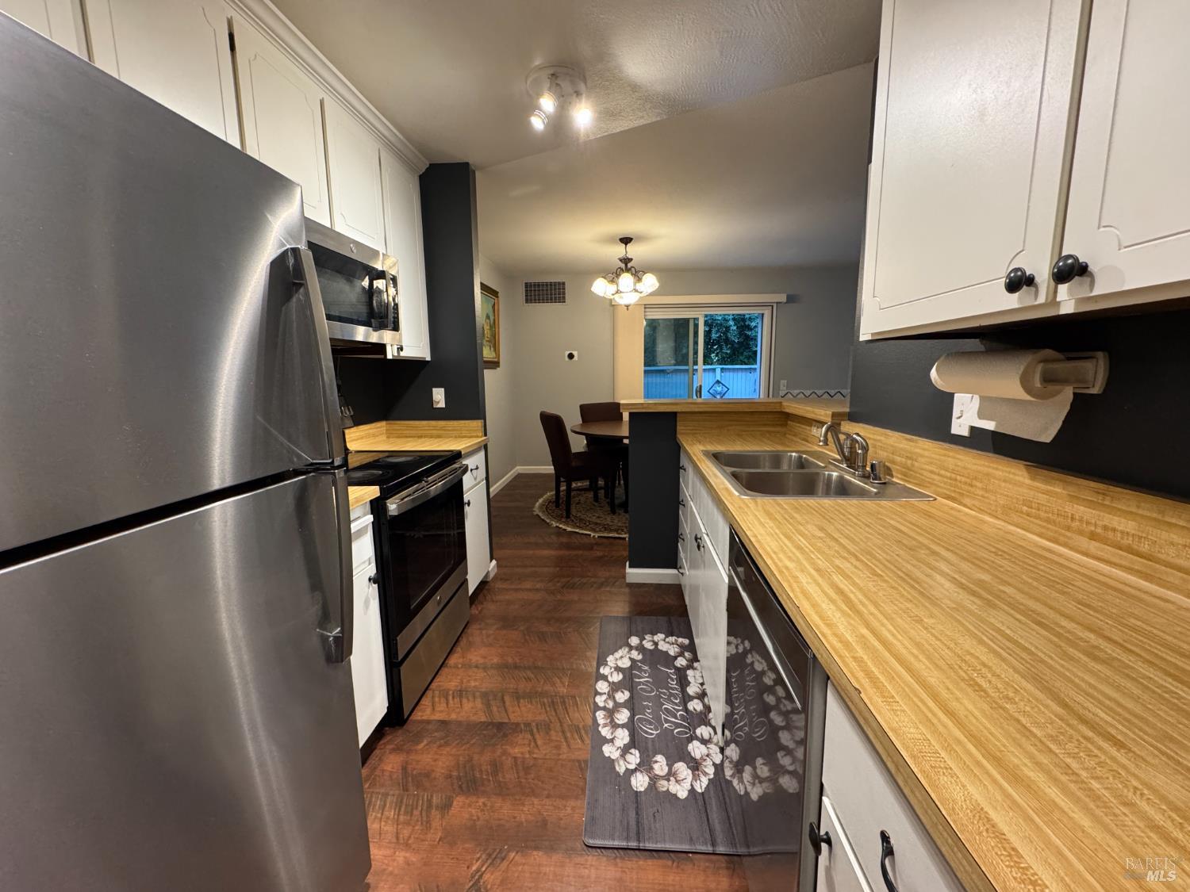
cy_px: 446
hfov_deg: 102.1
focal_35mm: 14
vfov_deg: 85.7
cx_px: 595
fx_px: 481
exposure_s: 1/60
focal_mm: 2.22
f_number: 2.2
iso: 400
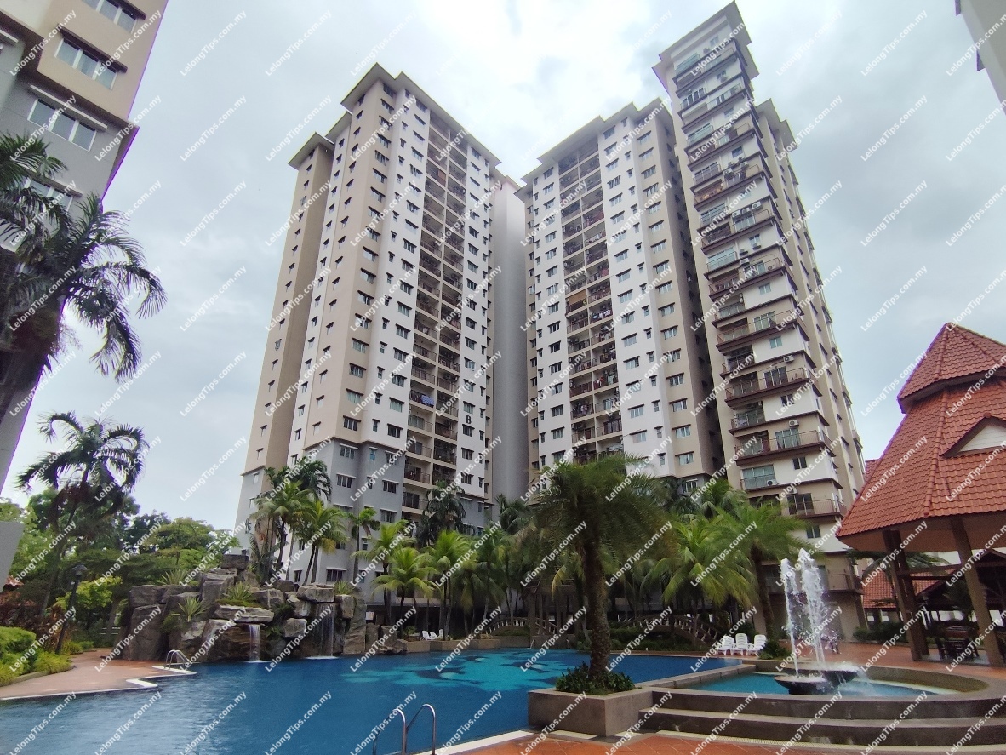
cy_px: 378
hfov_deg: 94.5
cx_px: 503
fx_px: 465
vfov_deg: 78.1
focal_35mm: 16
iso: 50
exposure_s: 1/1421
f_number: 2.2
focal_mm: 1.65
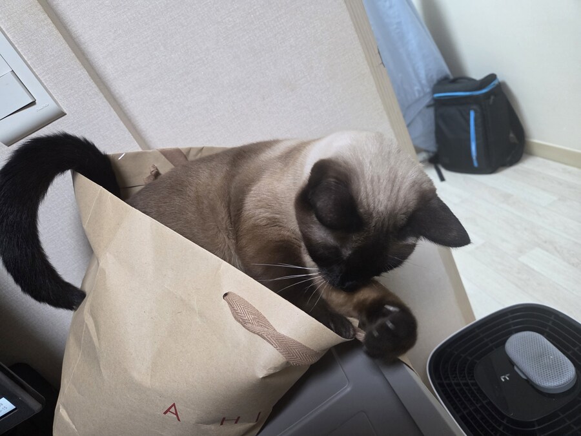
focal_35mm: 23
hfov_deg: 73.9
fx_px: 386
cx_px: 290
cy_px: 218
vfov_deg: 58.9
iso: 640
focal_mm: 5.4
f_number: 1.8
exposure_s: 1/120
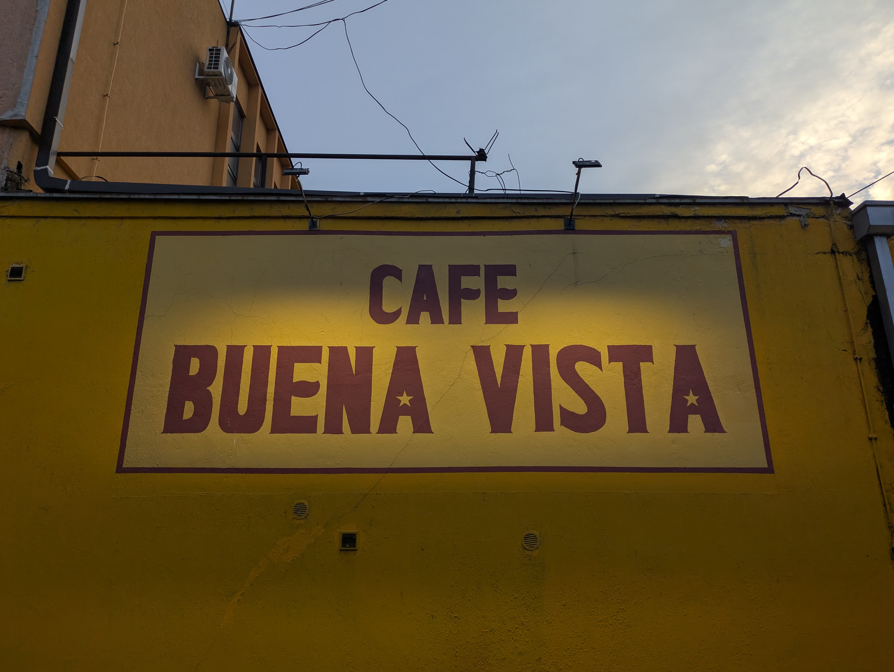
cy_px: 342
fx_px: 672
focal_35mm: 26
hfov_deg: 67.3
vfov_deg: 53.1
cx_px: 452
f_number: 1.89
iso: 48
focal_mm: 5.43
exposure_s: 1/547
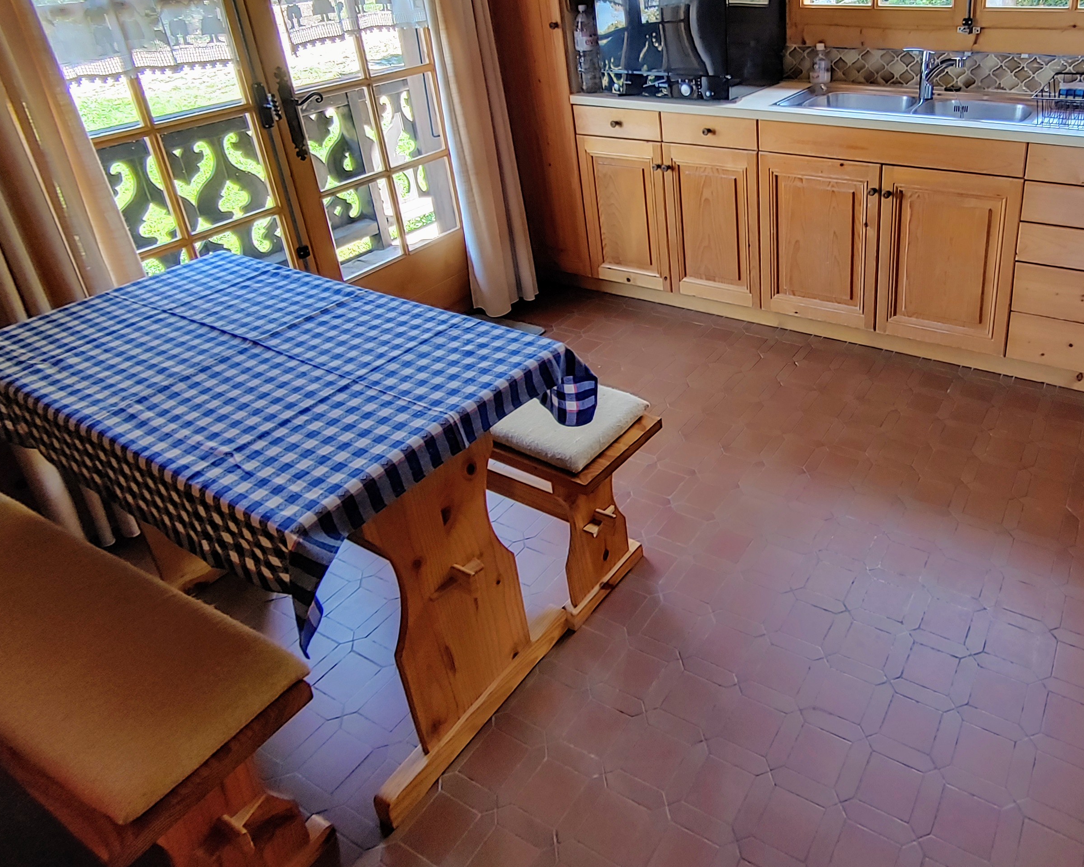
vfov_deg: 51.8
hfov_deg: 62.4
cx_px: 729
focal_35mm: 27
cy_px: 263
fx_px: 866
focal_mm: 1.97
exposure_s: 1/33
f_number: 2.4
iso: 100
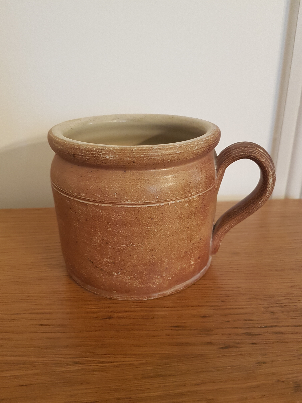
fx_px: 302
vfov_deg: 67.3
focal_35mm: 26
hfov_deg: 53.1
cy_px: 202
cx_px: 151
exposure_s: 1/25
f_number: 1.7
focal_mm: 4.2
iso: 160
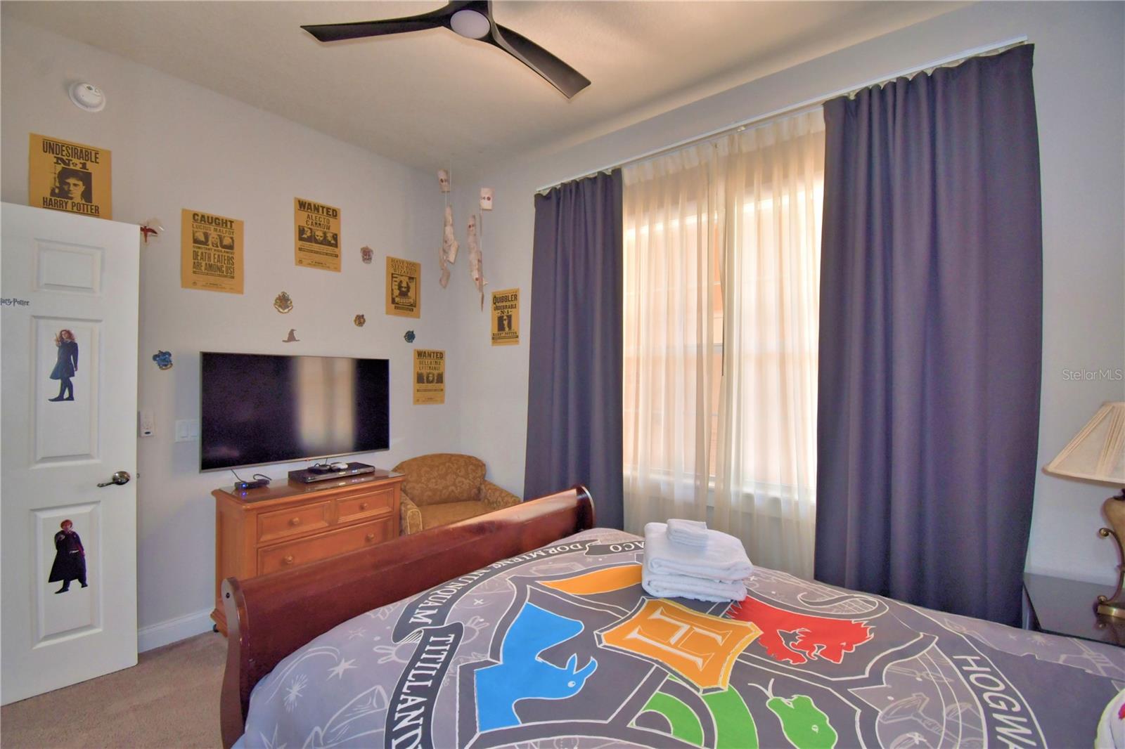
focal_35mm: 15
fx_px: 469
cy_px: 374
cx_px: 562
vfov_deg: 77.3
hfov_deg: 100.4
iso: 360
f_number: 4.5
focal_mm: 10
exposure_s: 1/30
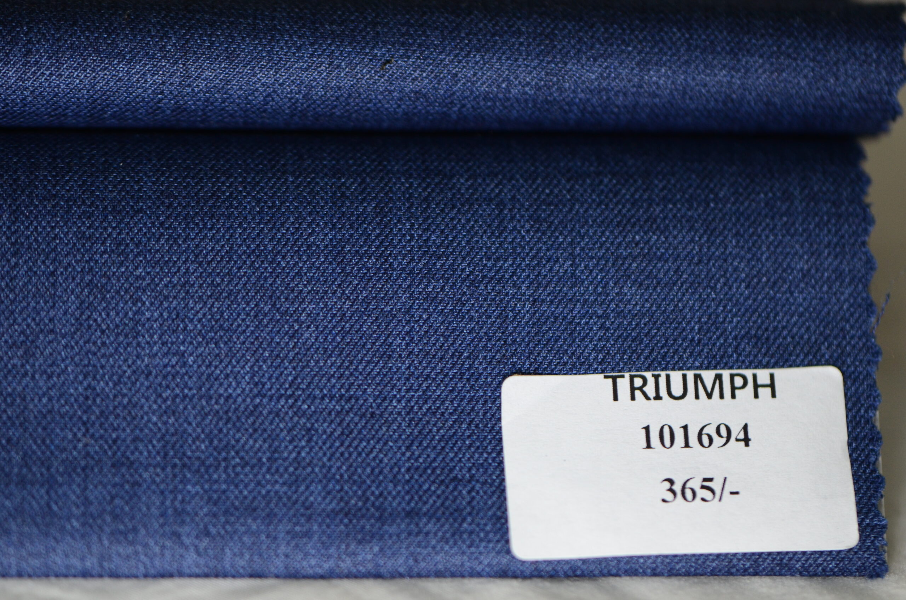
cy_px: 300
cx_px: 453
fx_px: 3391
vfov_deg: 10.1
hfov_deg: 15.2
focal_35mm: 135
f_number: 3.5
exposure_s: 1/125
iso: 800
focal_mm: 90
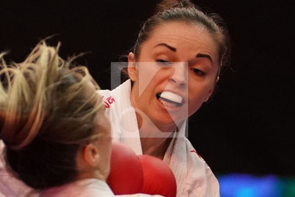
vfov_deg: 2.5
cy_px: 100
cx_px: 9
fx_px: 4598
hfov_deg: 3.7
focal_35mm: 561
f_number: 2.8
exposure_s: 1/1000
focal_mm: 148
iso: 5000
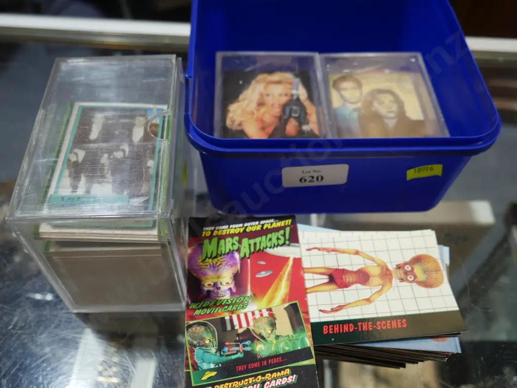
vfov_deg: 44.2
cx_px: 258
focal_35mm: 32
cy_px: 194
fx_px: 478
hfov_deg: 56.8
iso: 200
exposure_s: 1/80
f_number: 3.6
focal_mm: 16
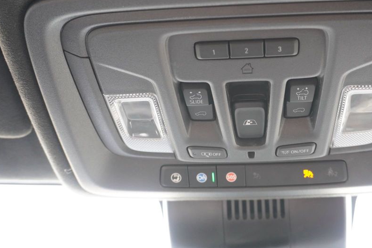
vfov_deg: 34.0
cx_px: 230
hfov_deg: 49.1
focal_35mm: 39
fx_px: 403
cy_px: 91
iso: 1250
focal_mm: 20
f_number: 4
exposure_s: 1/60
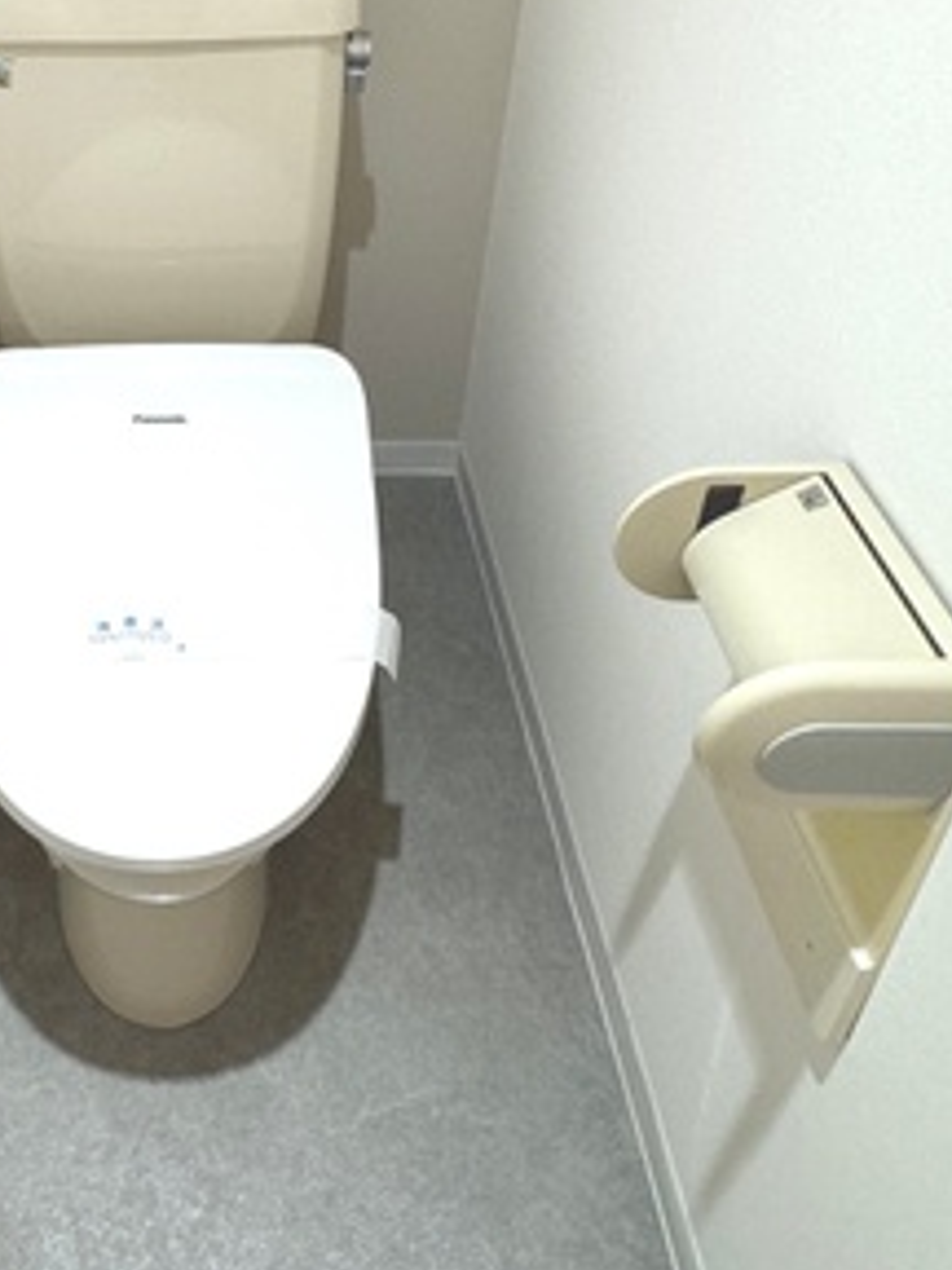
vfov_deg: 49.0
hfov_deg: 40.0
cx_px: 178
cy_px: 163
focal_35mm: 34
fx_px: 1247
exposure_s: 1/120
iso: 200
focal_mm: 2.22
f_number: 2.2
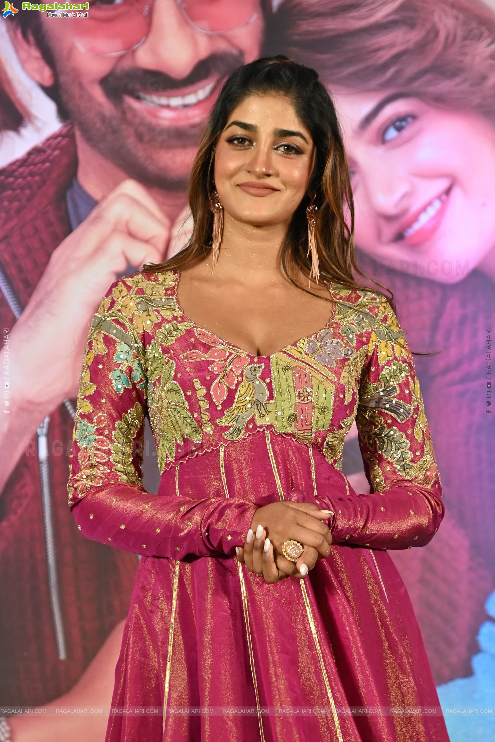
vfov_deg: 18.3
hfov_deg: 12.2
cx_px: 248
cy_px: 371
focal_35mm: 112
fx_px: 2310
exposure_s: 1/125
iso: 640
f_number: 4.5
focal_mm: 75
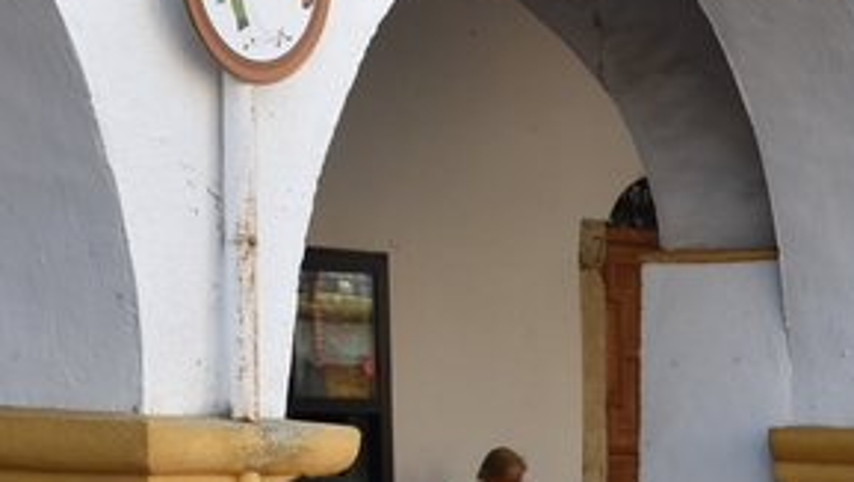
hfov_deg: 11.3
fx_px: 4215
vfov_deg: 6.4
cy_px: 846
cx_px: 1040
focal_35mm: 186
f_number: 7.1
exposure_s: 1/200
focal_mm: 38
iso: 400
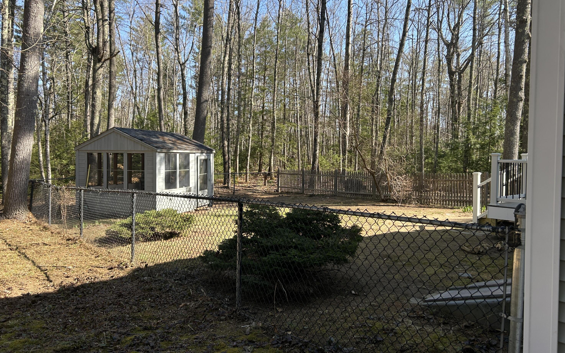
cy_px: 158
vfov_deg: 44.5
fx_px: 431
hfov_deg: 66.5
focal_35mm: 28
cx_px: 281
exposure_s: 1/932
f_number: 1.5
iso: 50
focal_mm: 5.7
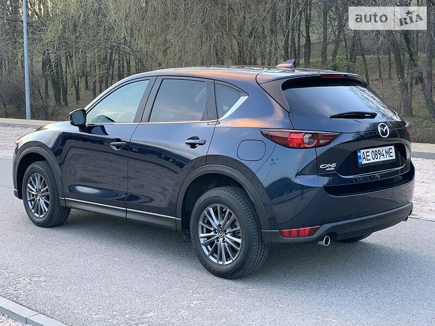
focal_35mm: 52
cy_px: 163
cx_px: 218
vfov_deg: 28.0
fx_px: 653
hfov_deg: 36.8
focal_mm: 6
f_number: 2.4
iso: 250
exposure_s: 1/60
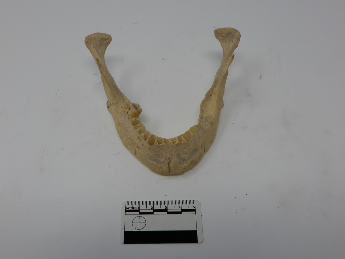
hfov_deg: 49.0
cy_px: 130
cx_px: 172
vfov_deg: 37.7
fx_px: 379
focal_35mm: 38
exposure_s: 1/40
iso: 80
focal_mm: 6.8
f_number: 7.1
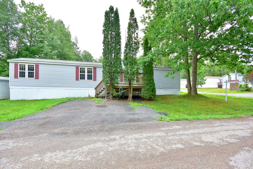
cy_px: 84
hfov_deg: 100.4
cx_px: 126
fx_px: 105
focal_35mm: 15
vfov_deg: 77.3
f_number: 7.1
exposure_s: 1/125
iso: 320
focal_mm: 10
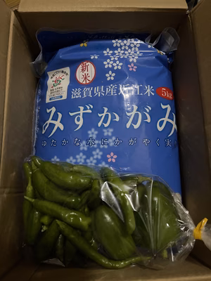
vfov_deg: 69.4
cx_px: 106
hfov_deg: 54.9
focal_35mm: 25
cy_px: 140
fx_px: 203
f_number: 1.6
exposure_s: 1/30
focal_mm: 5.1
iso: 1000
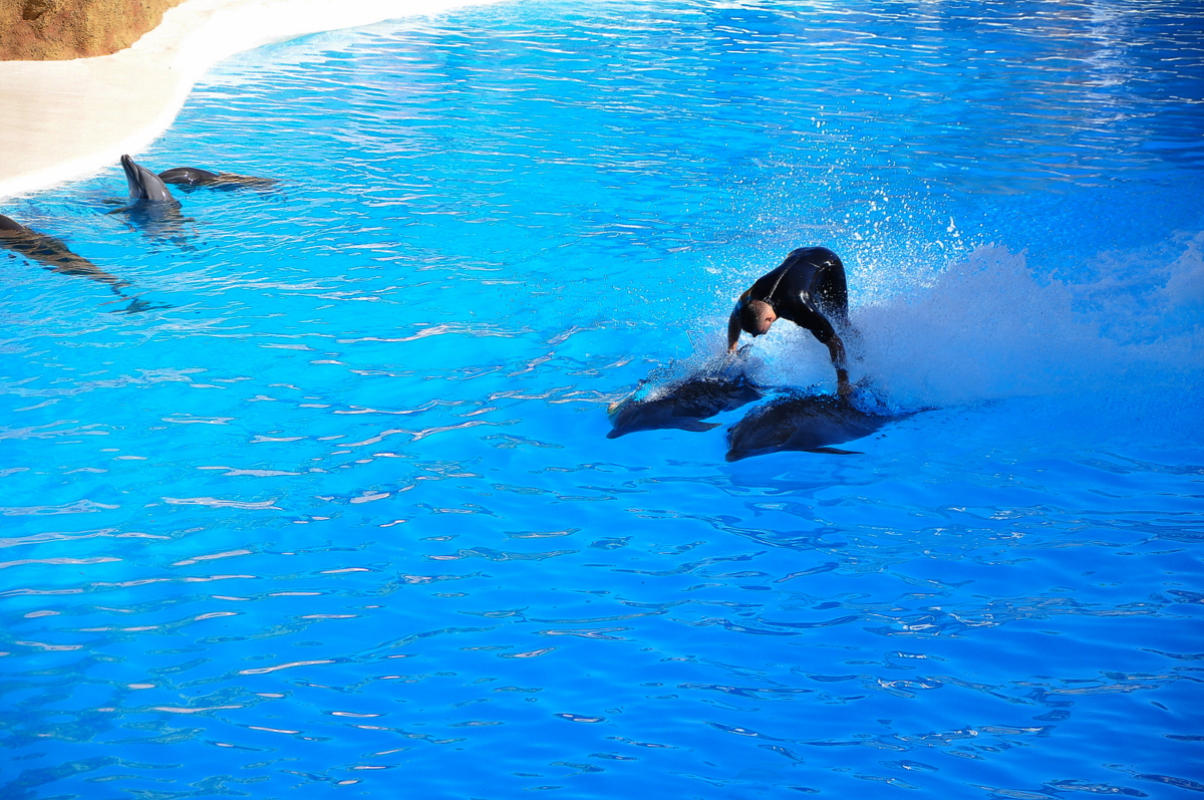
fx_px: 5261
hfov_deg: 13.1
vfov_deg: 8.7
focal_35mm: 158
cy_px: 400
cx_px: 602
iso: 400
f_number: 7.1
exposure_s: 1/800
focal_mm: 105
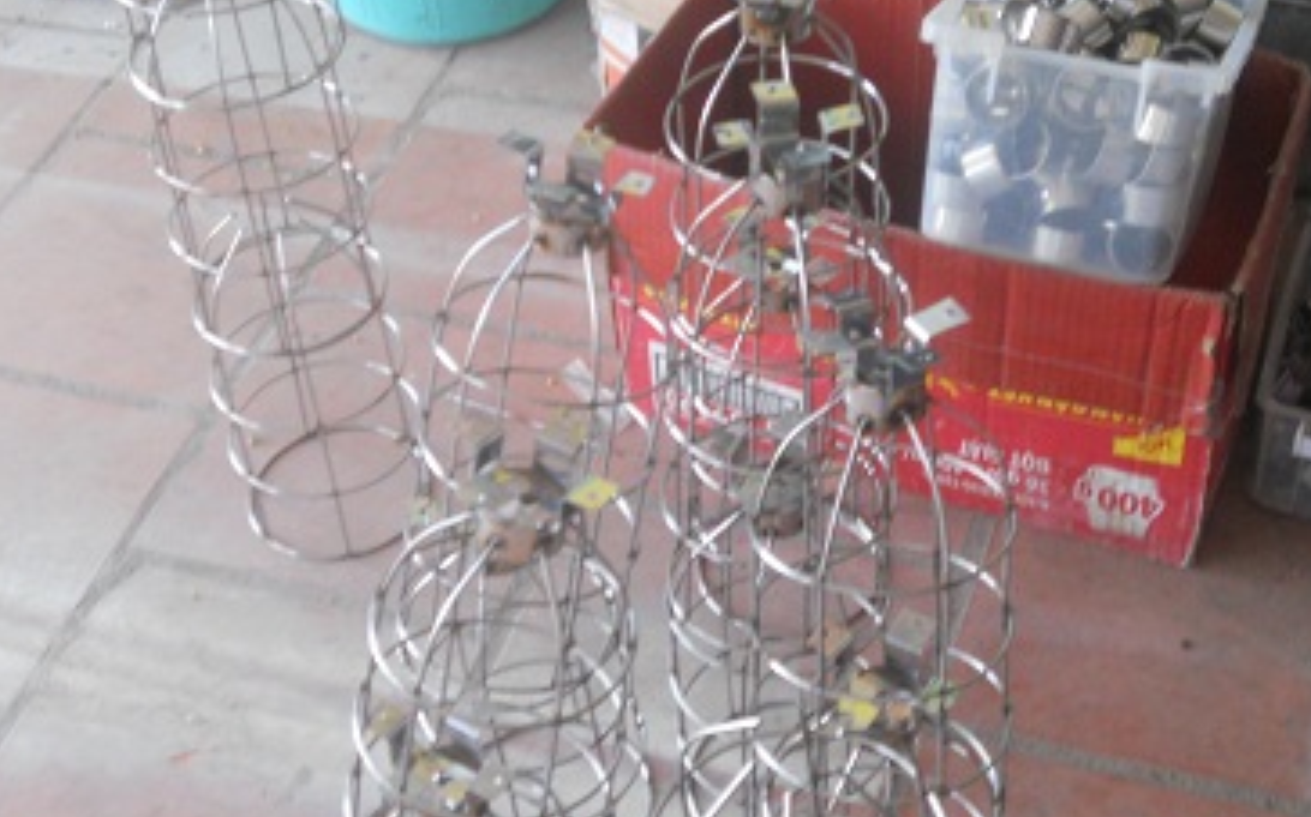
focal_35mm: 59
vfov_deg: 22.0
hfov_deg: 34.5
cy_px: 367
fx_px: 2107
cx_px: 753
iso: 320
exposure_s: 1/30
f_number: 4.3
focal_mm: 8.2
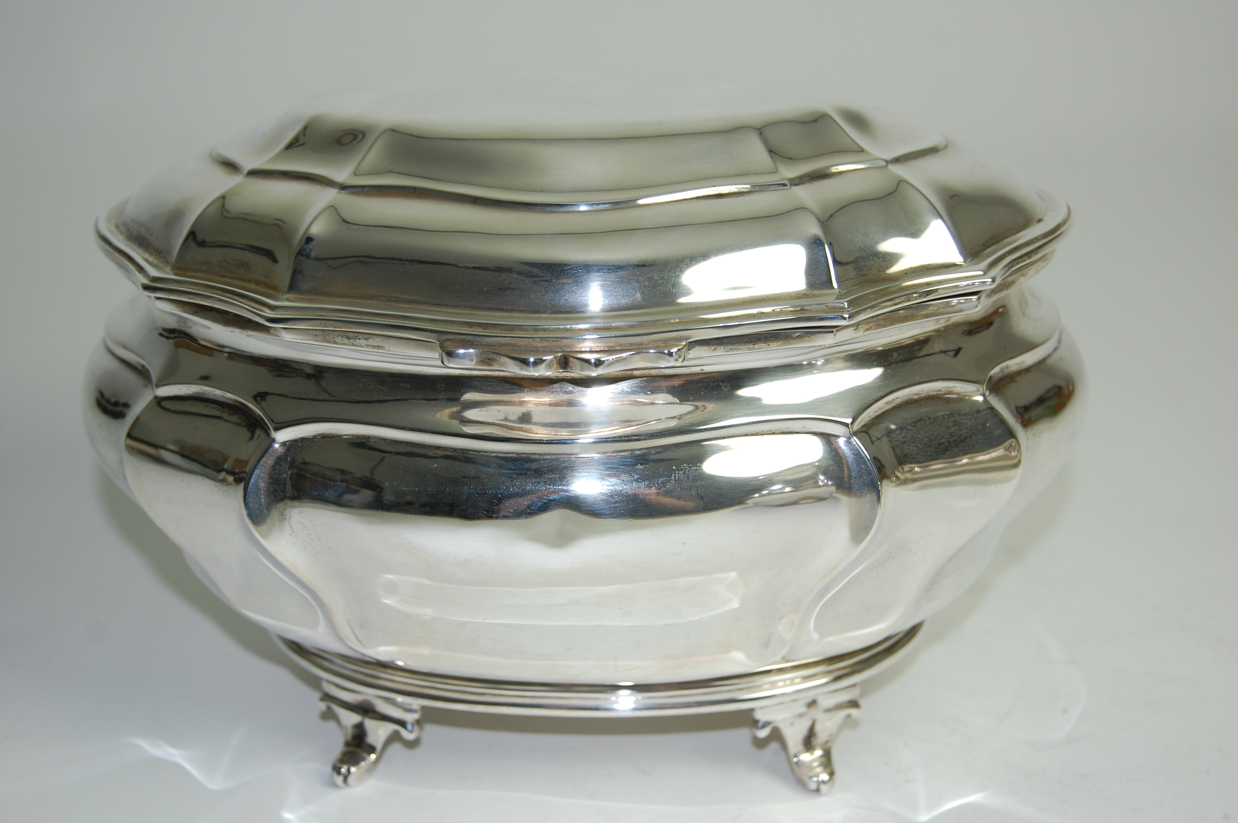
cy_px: 412
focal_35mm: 69
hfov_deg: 29.3
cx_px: 619
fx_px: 2371
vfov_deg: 19.7
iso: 400
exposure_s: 1/200
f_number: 5.3
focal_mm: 46
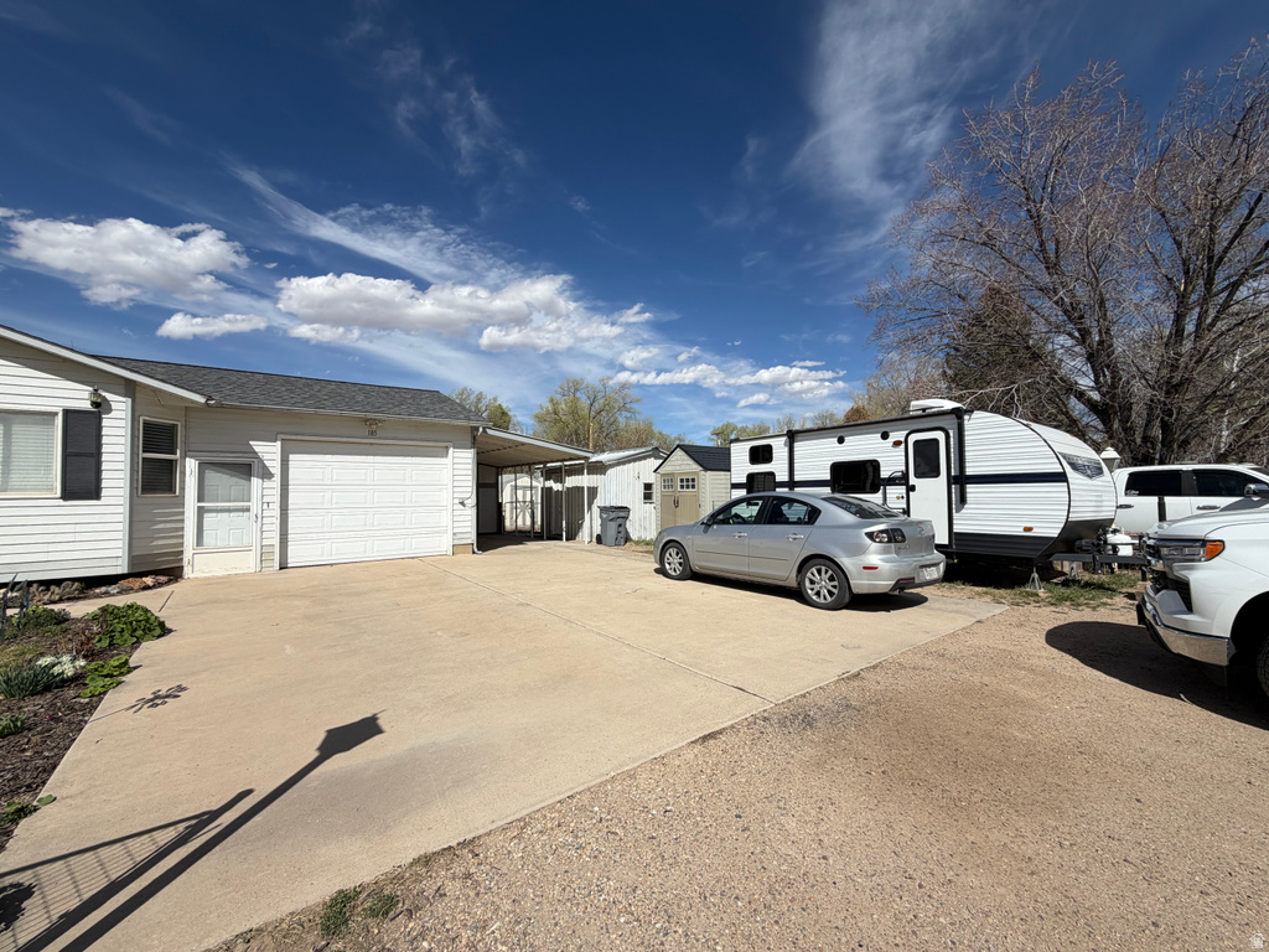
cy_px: 476
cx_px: 634
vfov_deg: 85.7
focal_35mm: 14
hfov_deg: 102.1
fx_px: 513
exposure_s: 1/1848
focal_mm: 2.22
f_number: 2.2
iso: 20
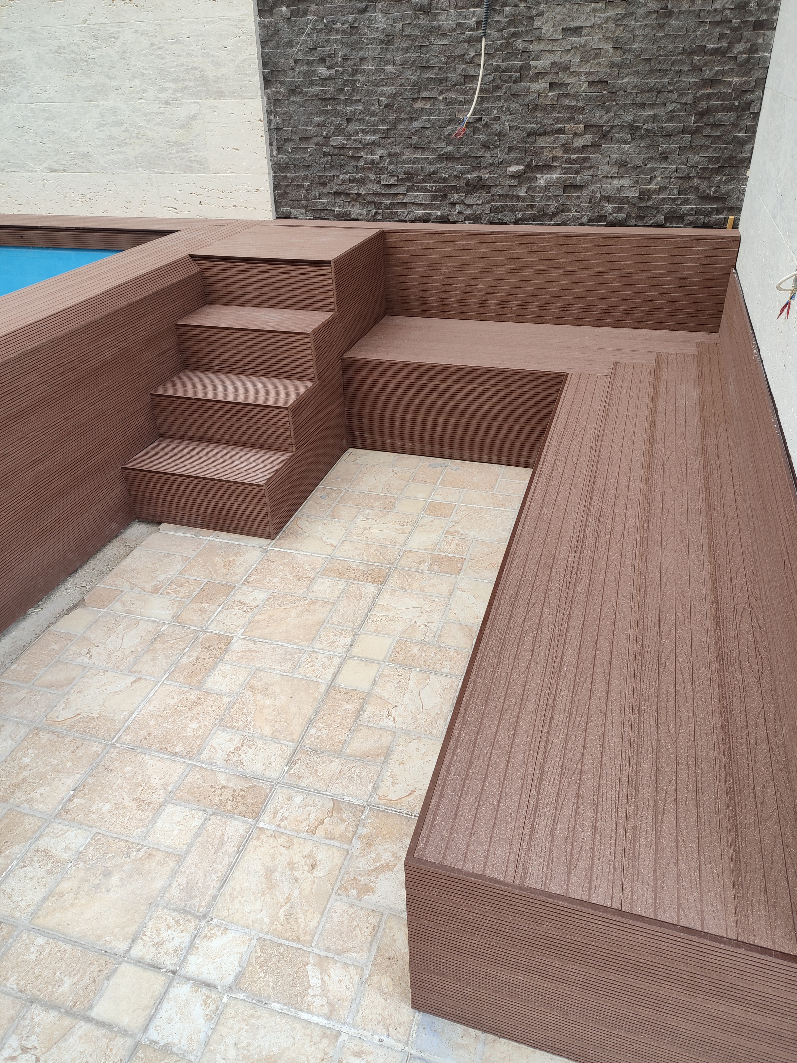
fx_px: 737
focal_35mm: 24
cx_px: 398
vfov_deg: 71.6
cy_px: 532
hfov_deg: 56.8
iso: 82
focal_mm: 5.89
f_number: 1.89
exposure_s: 1/100
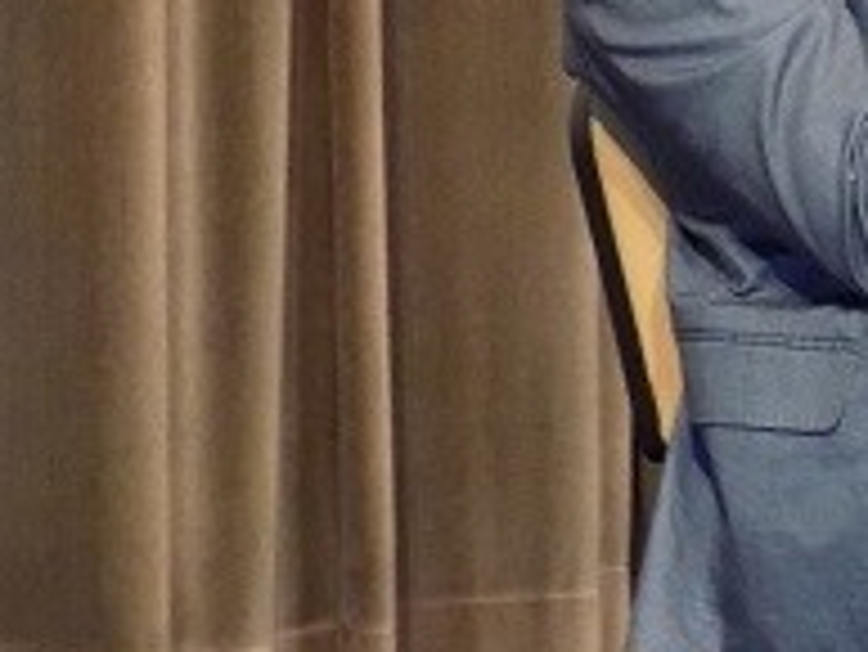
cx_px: 1030
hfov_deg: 6.5
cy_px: -13
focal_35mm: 301
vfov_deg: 4.9
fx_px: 7552
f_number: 4.6
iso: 400
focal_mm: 17.2
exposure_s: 1/30
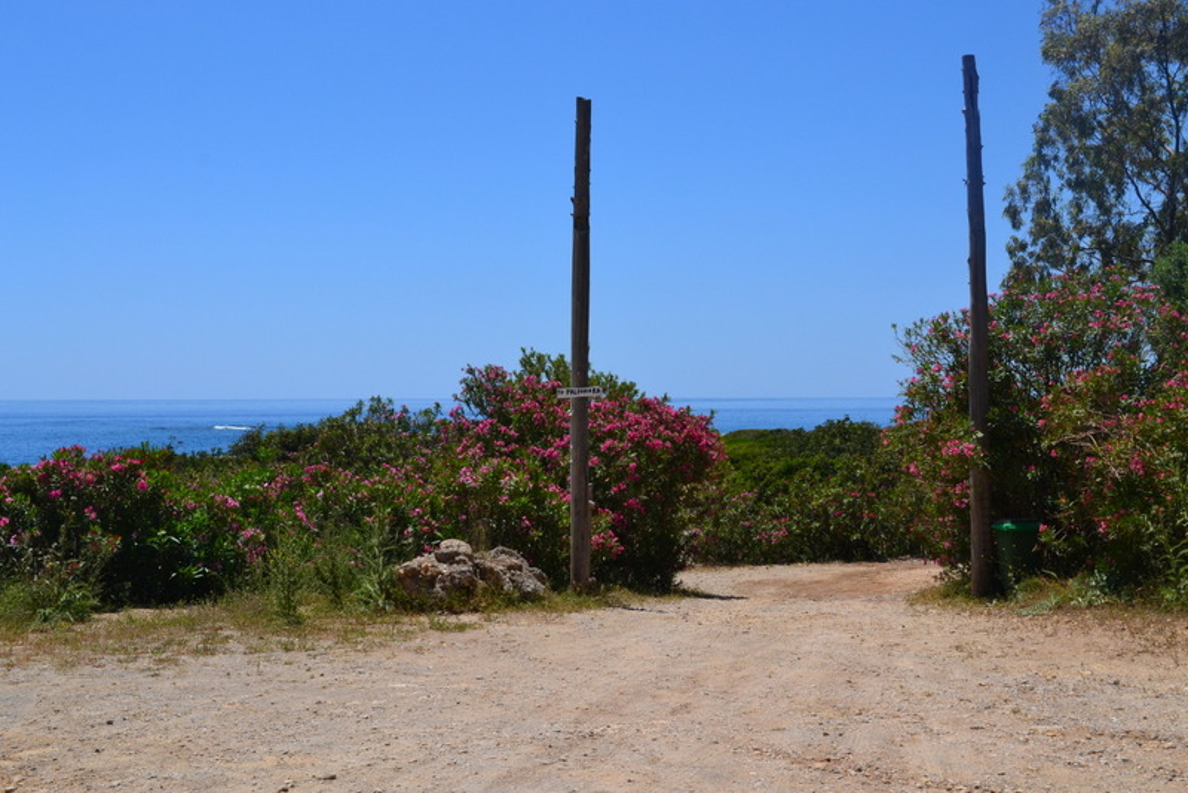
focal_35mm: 45
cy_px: 396
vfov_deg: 29.9
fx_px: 1485
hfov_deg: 43.6
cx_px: 594
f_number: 11
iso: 320
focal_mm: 30
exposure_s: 1/500
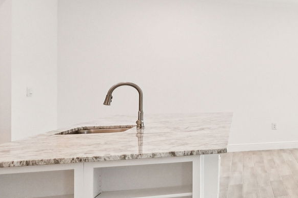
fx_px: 439
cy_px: 87
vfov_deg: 25.5
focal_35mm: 53
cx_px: 519
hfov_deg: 23.1
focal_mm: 14
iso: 1000
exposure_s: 1/200
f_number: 8
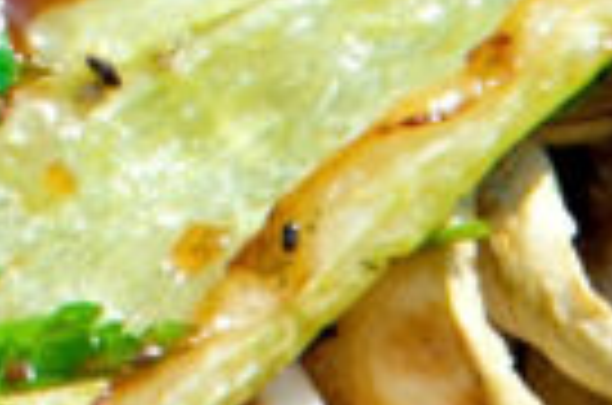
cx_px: -526
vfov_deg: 1.1
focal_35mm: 1187
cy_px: -976
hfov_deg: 1.7
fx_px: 20128
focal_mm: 105
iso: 250
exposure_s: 1/320
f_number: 10
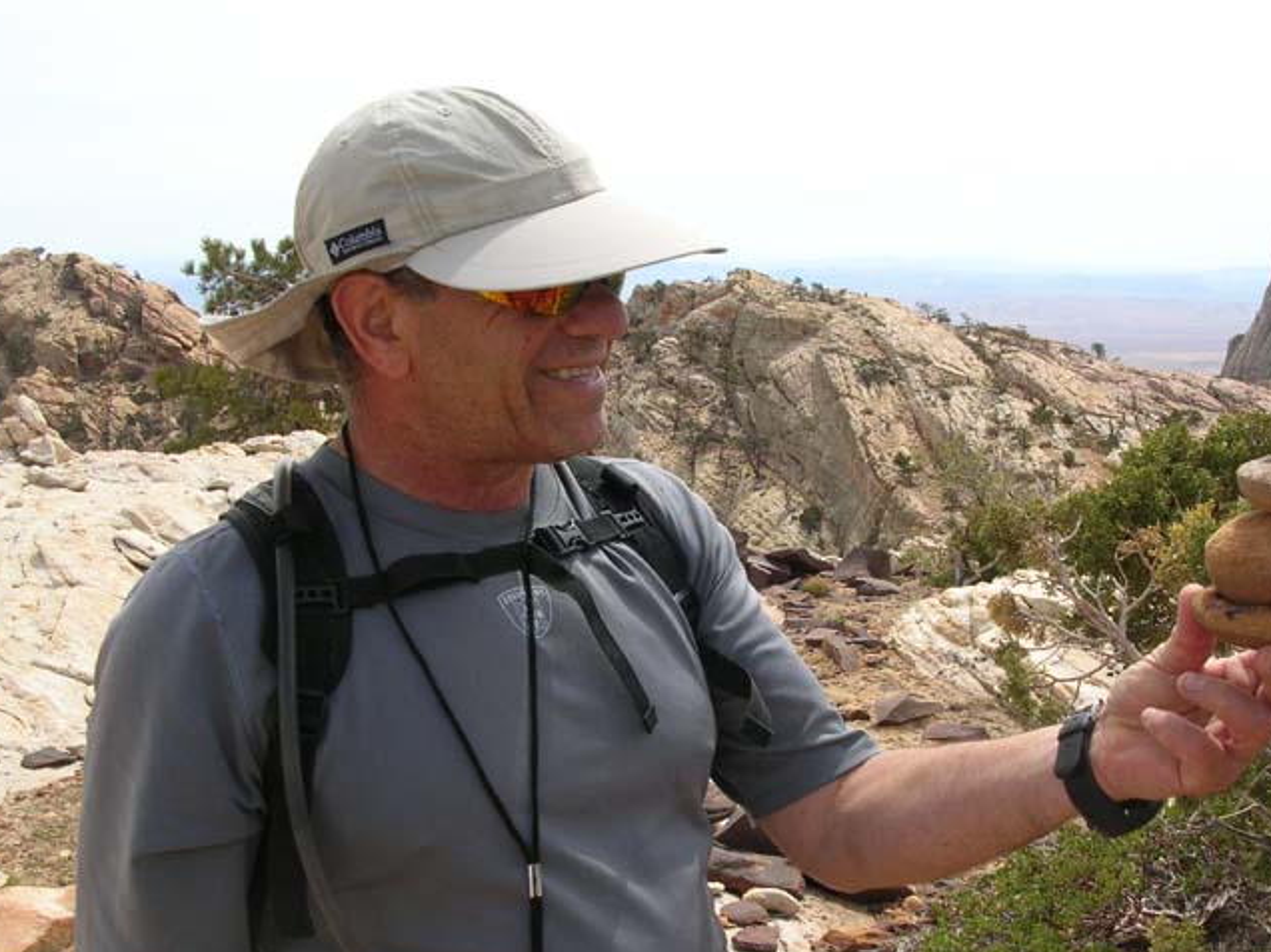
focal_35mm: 44
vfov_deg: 32.7
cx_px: 739
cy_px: 581
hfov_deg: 42.8
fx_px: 1614
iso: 50
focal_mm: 5.8
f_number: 5.6
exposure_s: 1/218
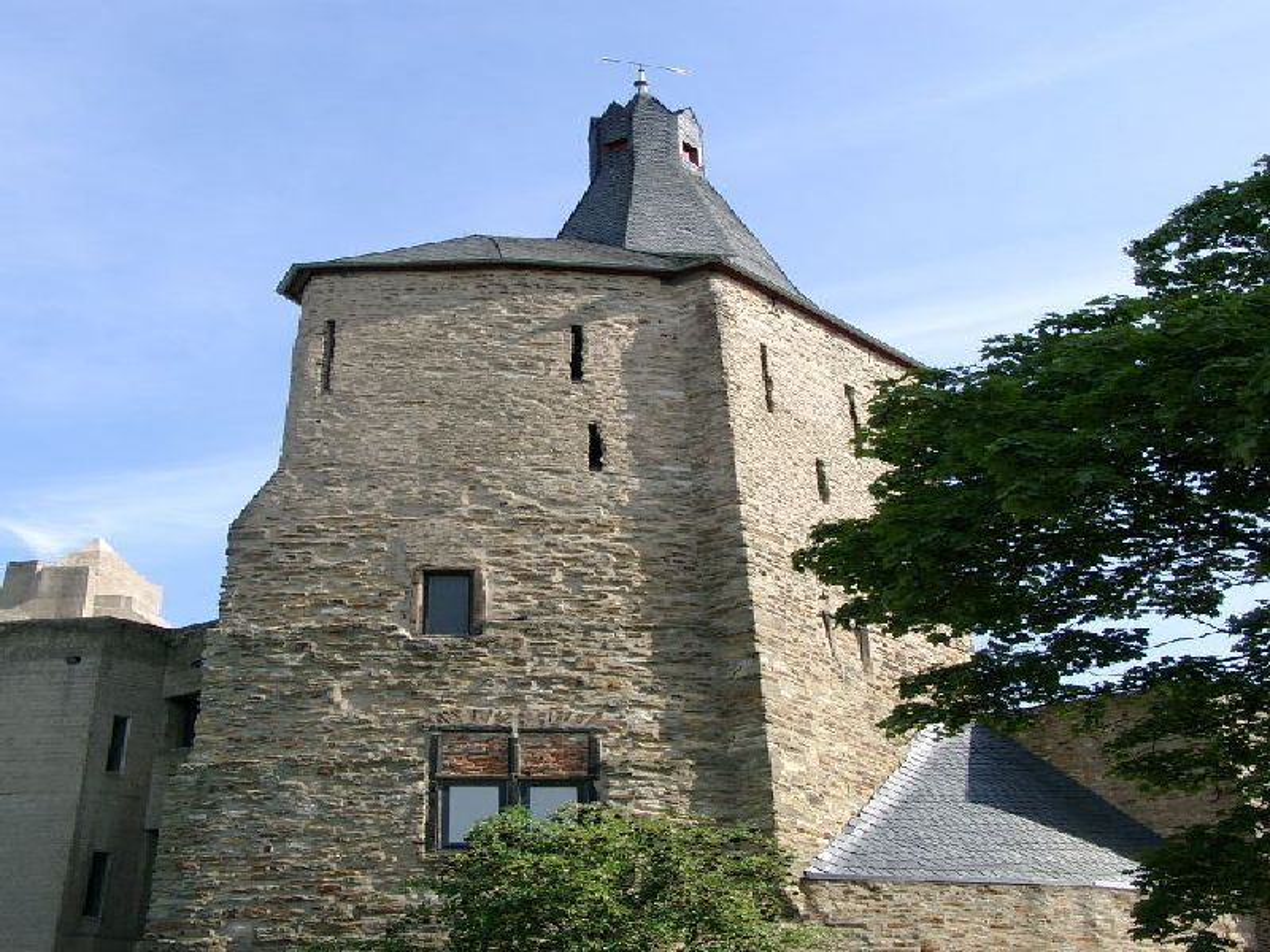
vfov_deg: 30.9
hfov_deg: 40.4
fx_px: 1724
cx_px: 635
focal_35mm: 47
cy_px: 476
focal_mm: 9.82
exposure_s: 1/407
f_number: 4
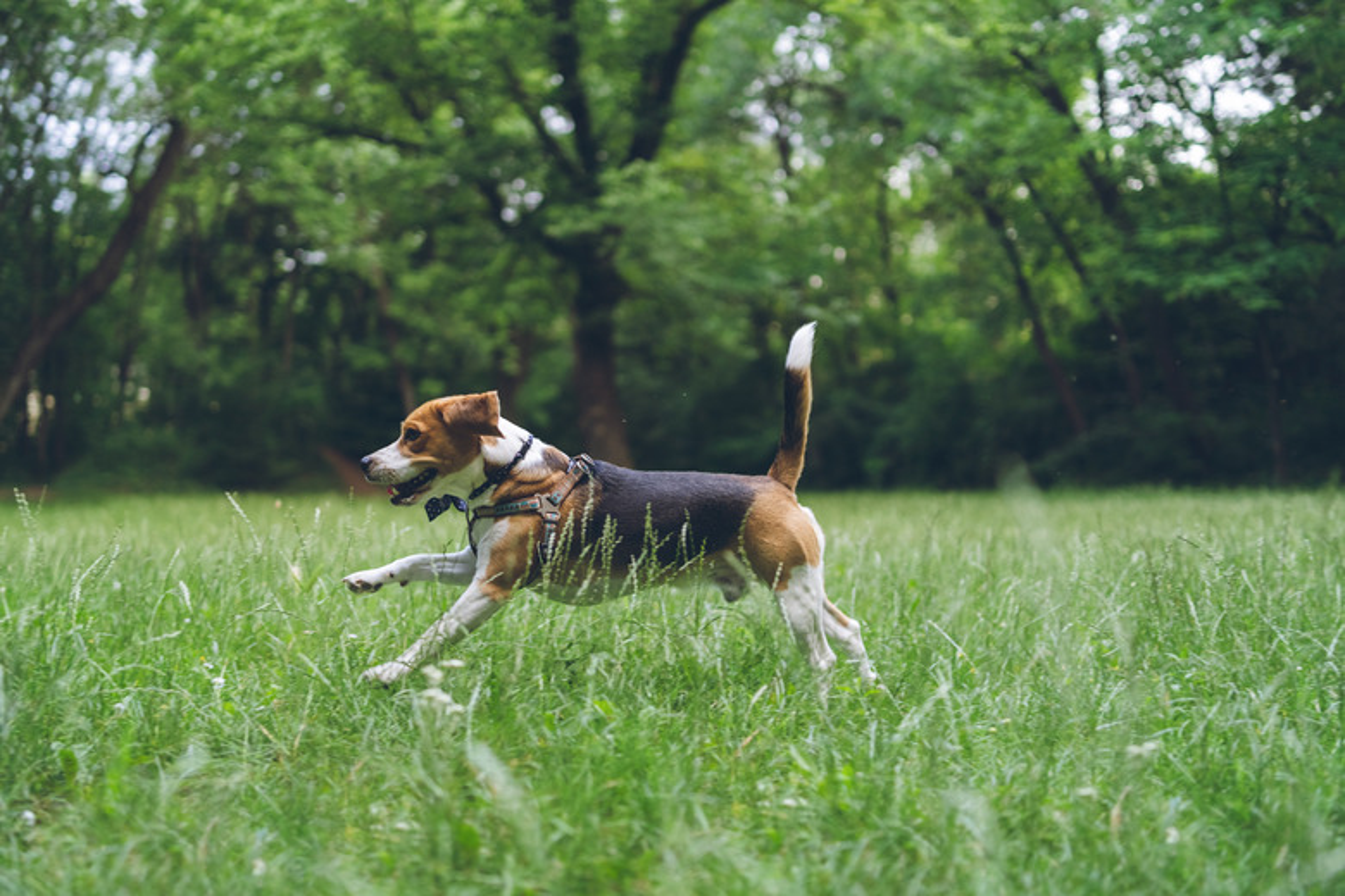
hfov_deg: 54.4
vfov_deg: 37.9
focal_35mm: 35
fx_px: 1308
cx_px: 672
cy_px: 448
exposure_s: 1/500
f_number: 1.4
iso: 400
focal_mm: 35
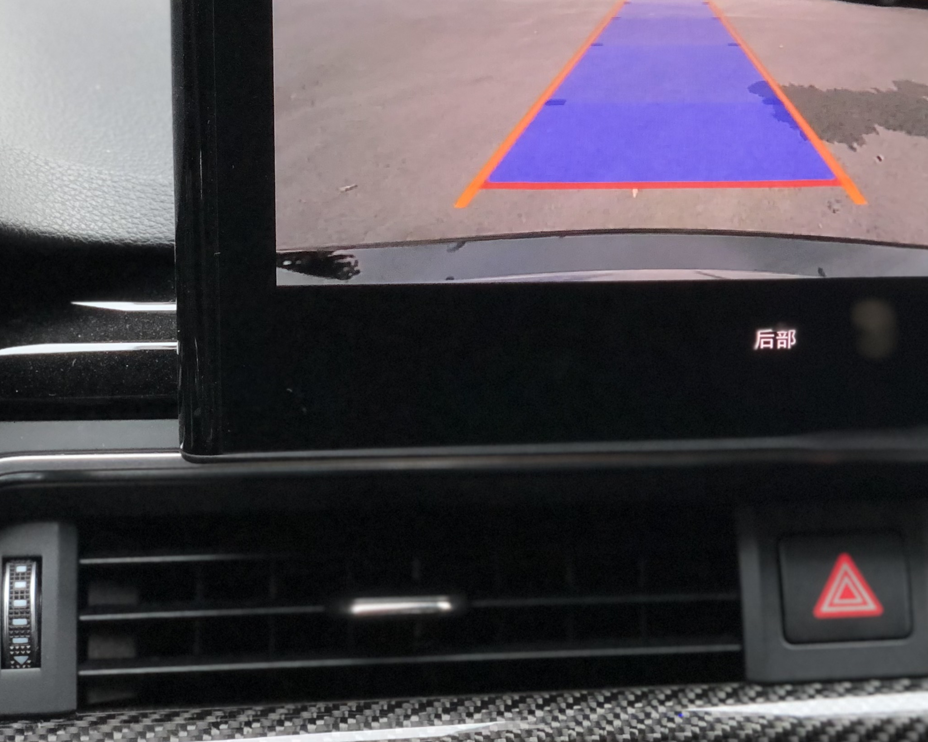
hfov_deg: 18.9
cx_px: 779
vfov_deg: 15.4
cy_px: 307
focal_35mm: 100
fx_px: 2746
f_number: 2.4
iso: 40
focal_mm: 6
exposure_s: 1/60
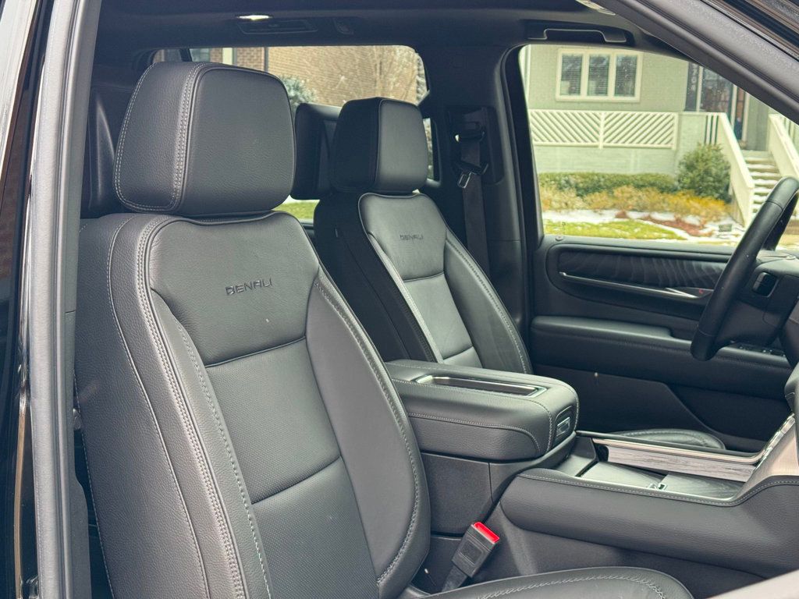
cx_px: 400
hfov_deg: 39.7
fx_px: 1108
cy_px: 300
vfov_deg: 30.3
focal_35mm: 48
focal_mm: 6.76
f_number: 1.78
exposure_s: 1/60
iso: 125
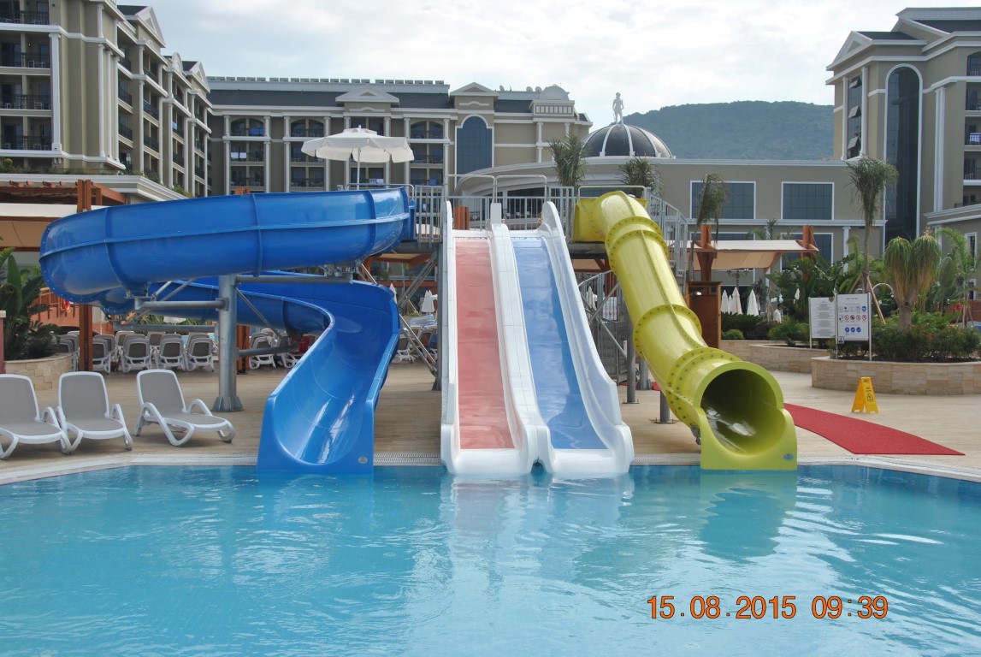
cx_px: 490
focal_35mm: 39
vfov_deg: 34.3
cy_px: 328
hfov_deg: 49.5
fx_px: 1064
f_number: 8
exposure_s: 1/250
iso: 100
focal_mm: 26
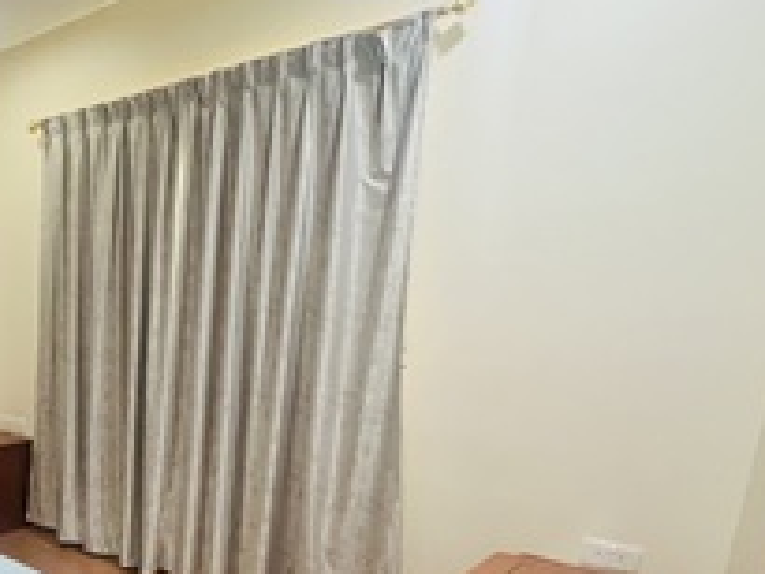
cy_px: 449
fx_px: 641
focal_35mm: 29
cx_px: -13
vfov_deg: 46.1
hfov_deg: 49.3
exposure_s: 1/50
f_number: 1.8
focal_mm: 1.57
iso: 320
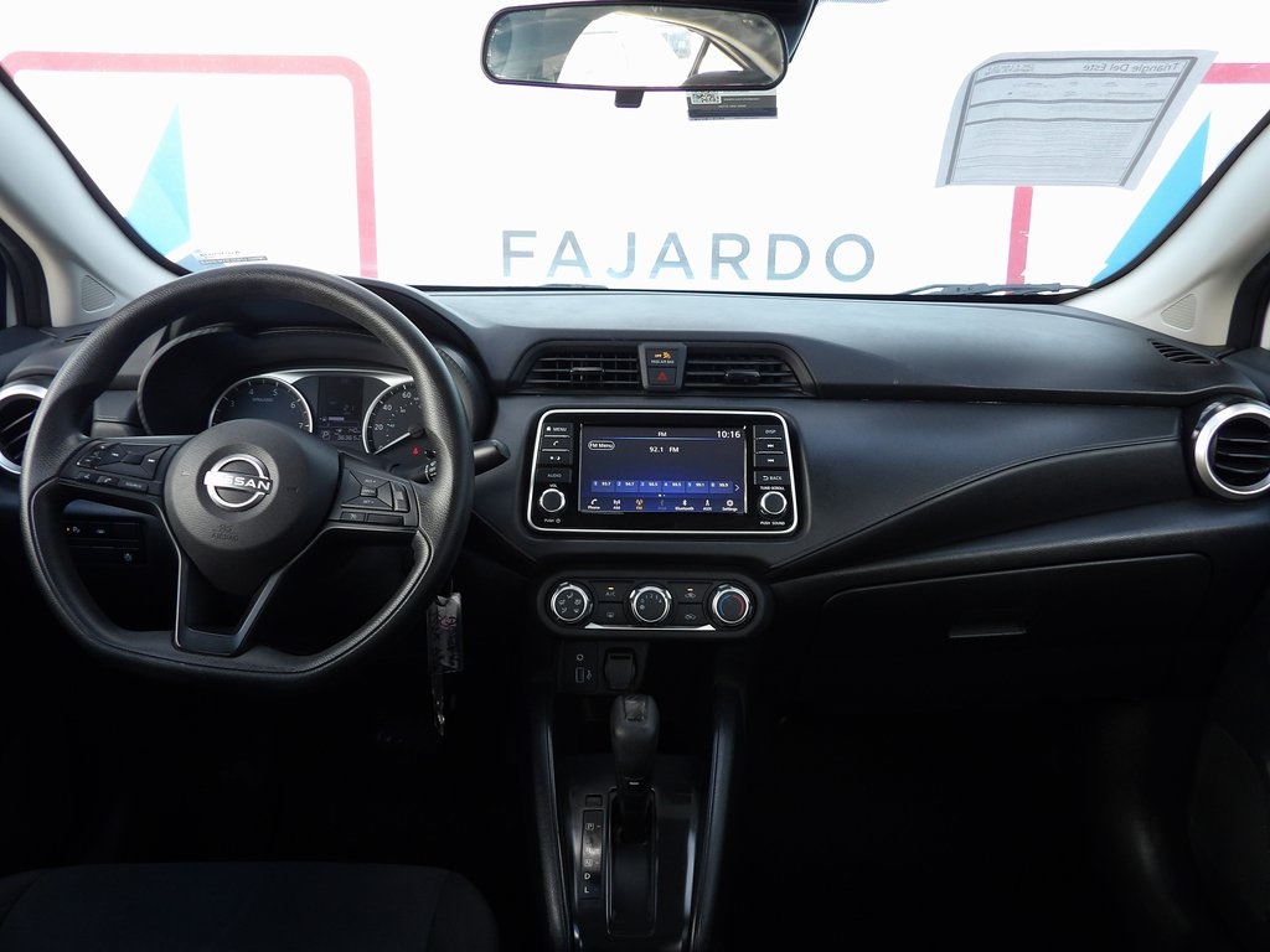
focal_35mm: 28
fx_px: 1027
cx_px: 635
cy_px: 476
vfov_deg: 49.7
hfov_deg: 63.4
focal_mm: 5
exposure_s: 1/42
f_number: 3.4
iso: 100
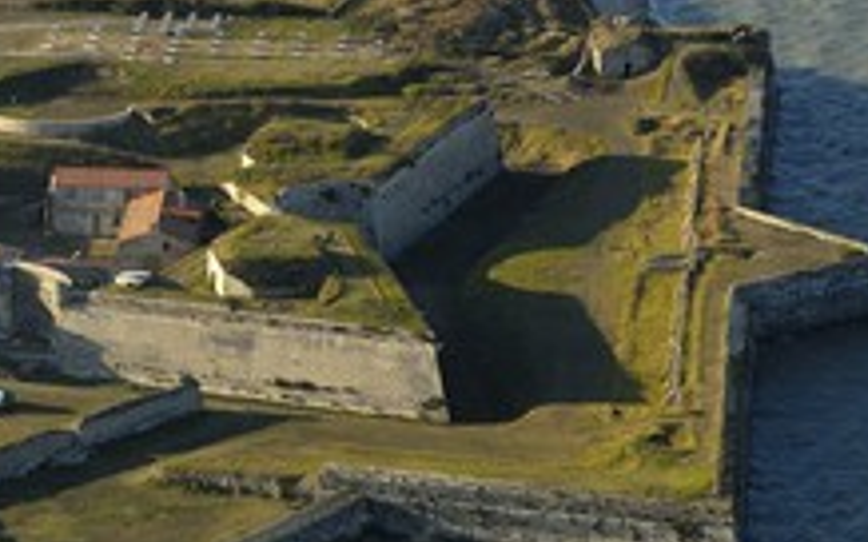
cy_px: 347
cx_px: 187
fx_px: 6620
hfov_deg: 7.5
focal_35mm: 280
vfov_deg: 4.7
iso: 100
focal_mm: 95
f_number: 5
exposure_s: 1/500
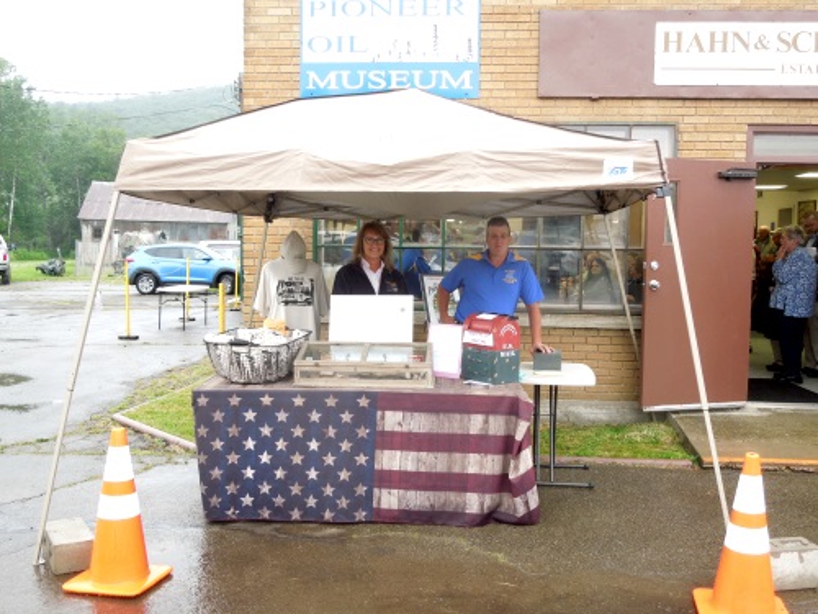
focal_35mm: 35
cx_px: 409
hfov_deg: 52.6
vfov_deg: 40.7
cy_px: 307
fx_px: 827
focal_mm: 6.3
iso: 250
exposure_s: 1/50
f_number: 3.7
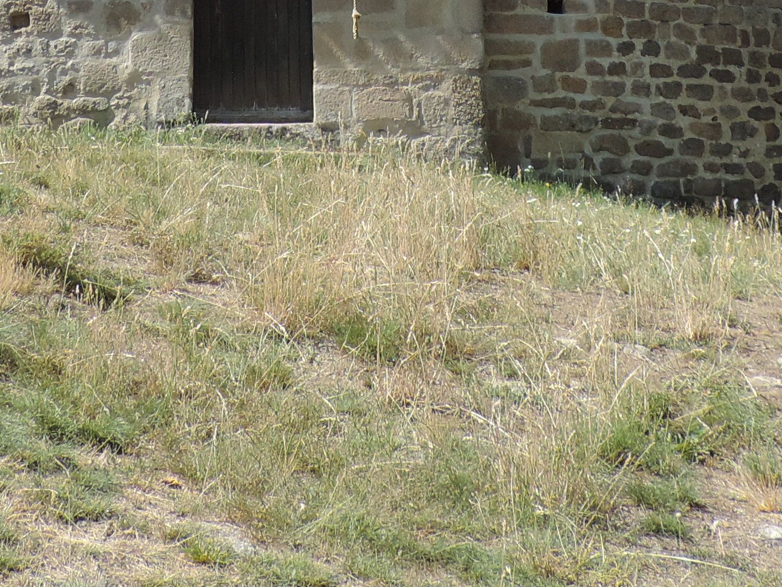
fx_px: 1875
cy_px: -336
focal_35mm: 83
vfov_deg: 16.0
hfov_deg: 23.5
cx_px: 338
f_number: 3
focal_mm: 4.3
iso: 80
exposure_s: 1/640
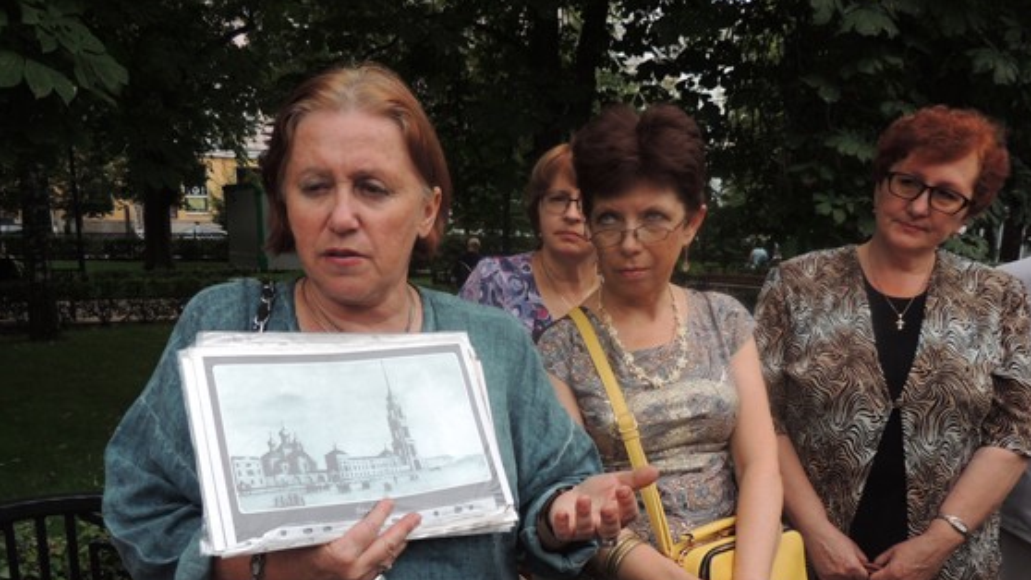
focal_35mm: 30
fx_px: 820
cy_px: 425
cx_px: 517
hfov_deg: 64.3
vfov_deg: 38.1
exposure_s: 1/100
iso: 100
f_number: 3
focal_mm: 4.3
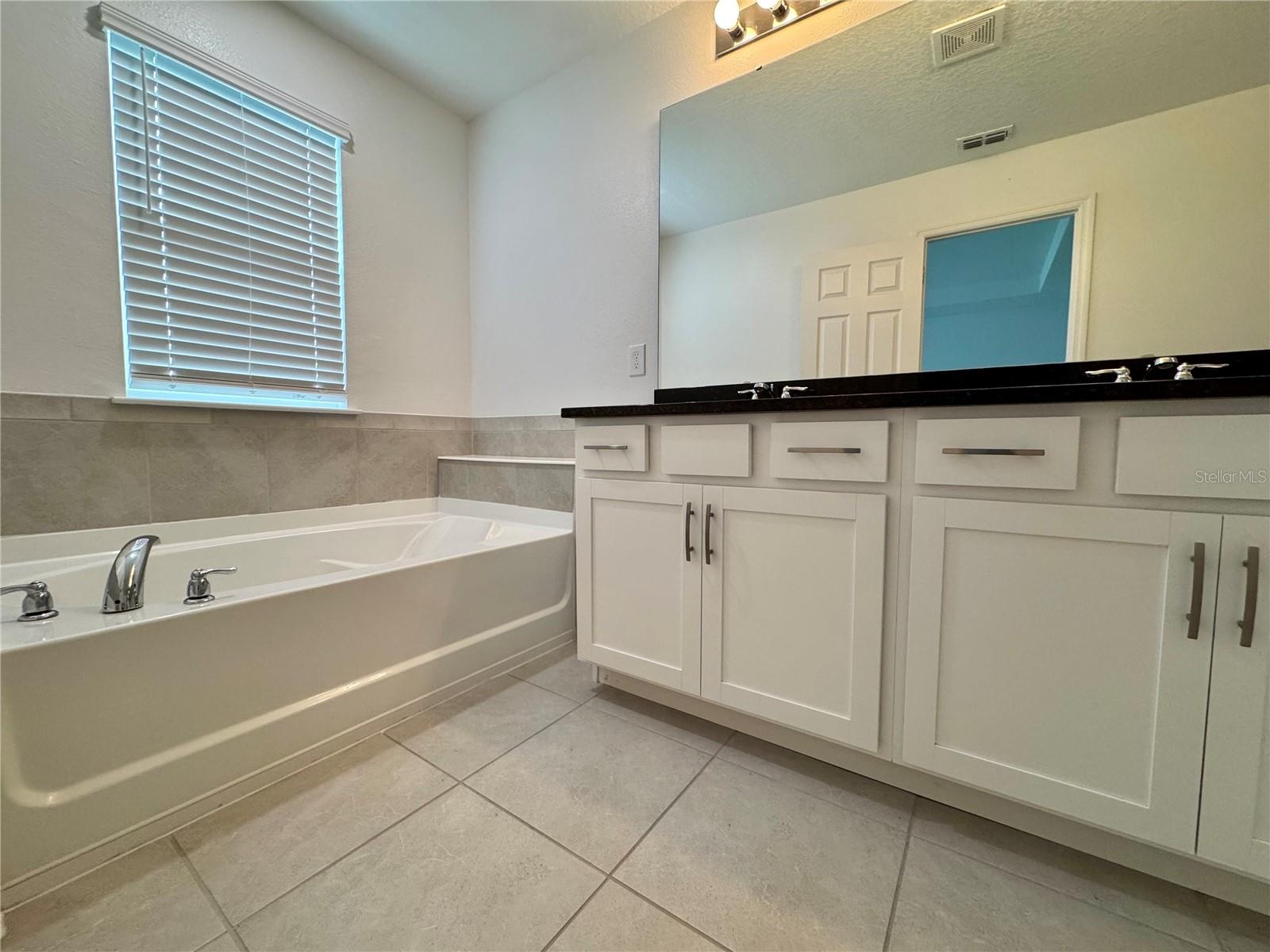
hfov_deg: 102.1
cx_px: 635
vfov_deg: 85.7
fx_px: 514
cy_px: 476
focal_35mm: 14
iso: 200
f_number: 2.2
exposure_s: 1/120
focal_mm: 2.22
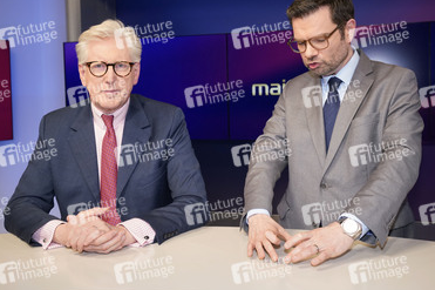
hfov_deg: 55.8
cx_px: 230
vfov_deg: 38.8
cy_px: 123
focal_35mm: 34
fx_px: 411
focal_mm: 28
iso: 2000
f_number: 5
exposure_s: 1/160
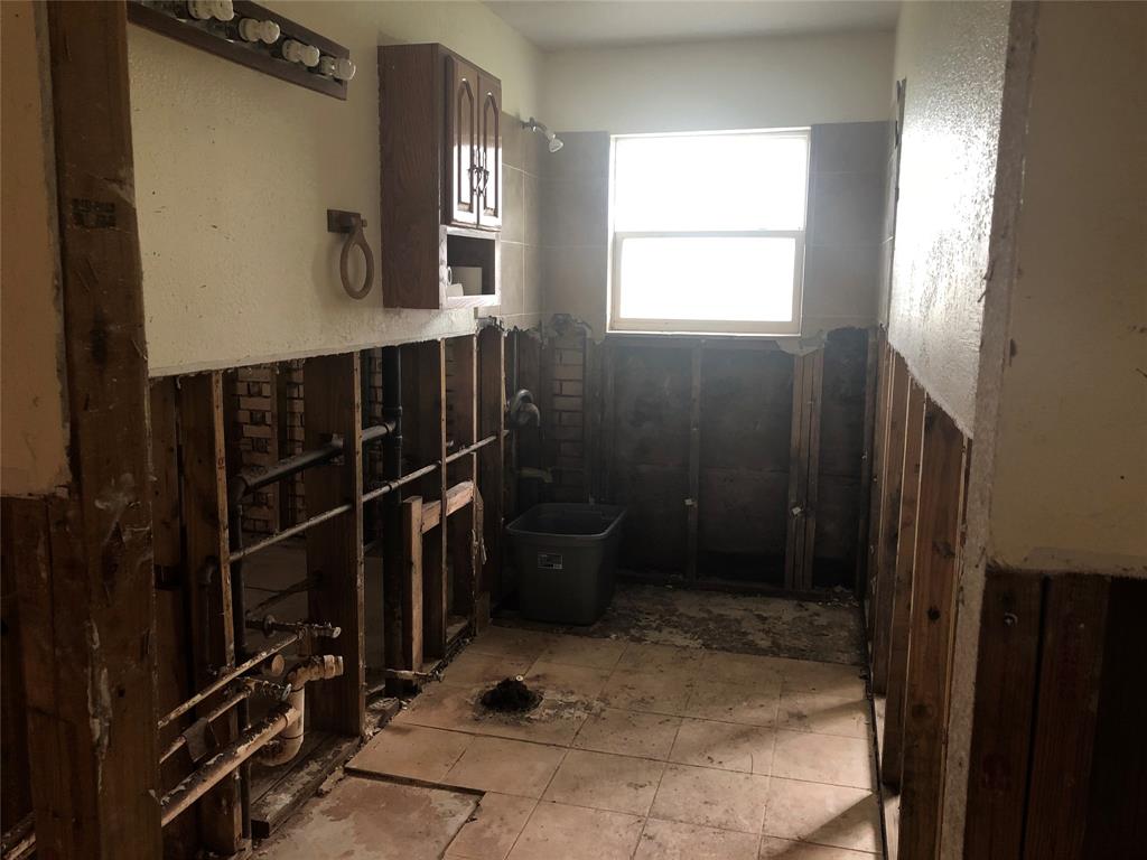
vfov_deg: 48.2
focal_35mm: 29
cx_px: 574
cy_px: 430
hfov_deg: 61.7
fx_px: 961
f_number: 1.8
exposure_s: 1/15
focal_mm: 3.99
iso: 64
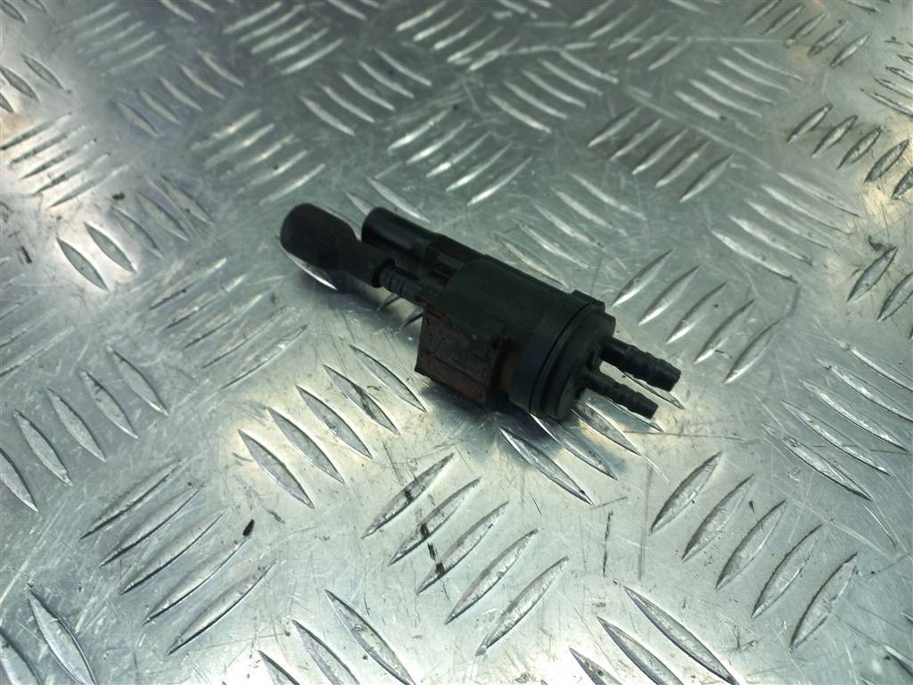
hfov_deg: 69.4
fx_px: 659
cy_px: 342
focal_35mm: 25
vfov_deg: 54.9
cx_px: 456
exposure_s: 1/50
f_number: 1.8
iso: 40
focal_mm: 4.6
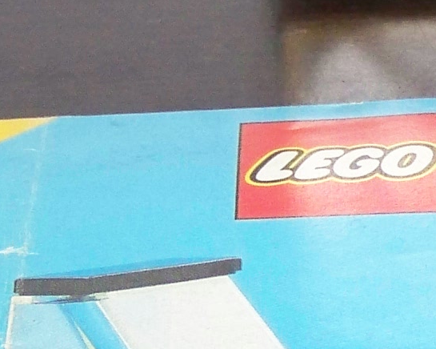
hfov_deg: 9.1
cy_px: 279
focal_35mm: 209
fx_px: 2697
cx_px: 548
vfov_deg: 7.4
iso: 200
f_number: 2.8
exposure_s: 1/30
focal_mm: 6.3
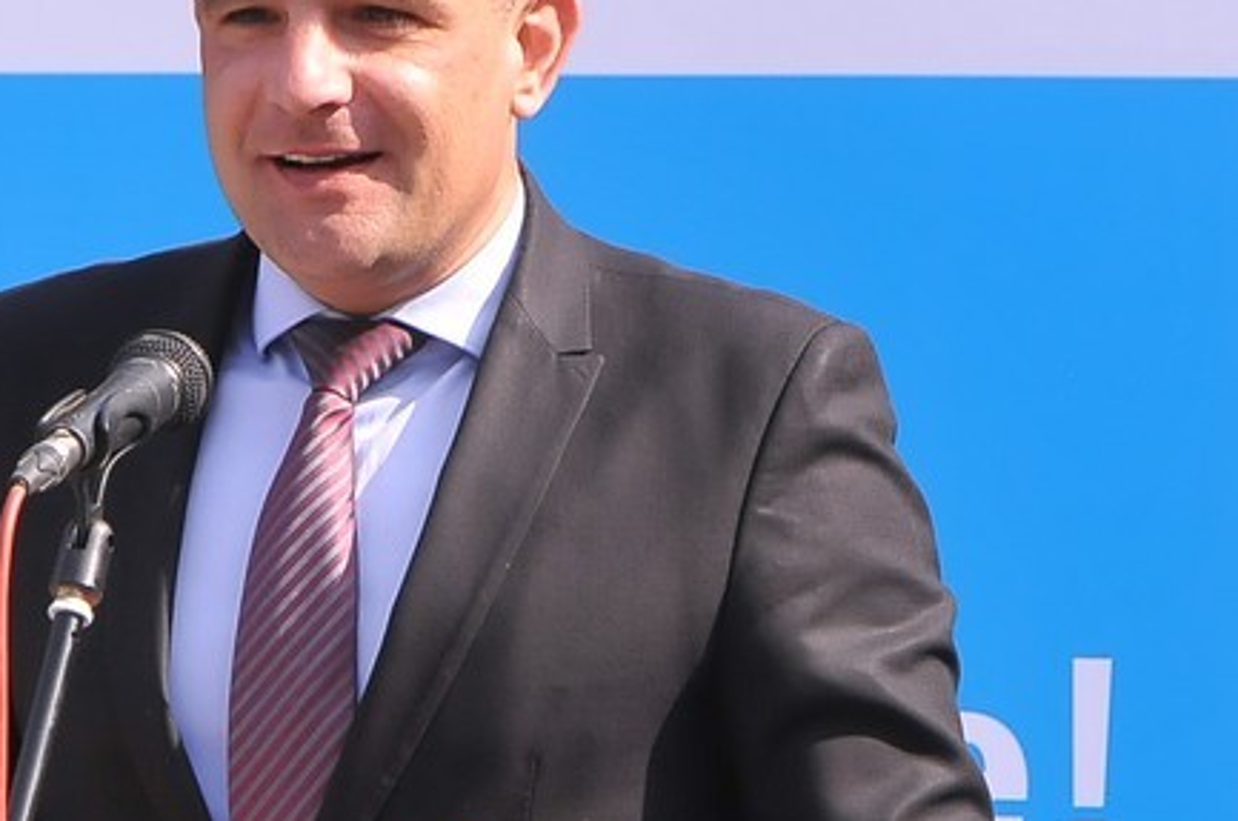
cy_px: 549
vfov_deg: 2.9
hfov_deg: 4.3
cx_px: 300
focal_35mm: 479
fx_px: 16448
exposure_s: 1/500
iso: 800
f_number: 11
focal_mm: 135
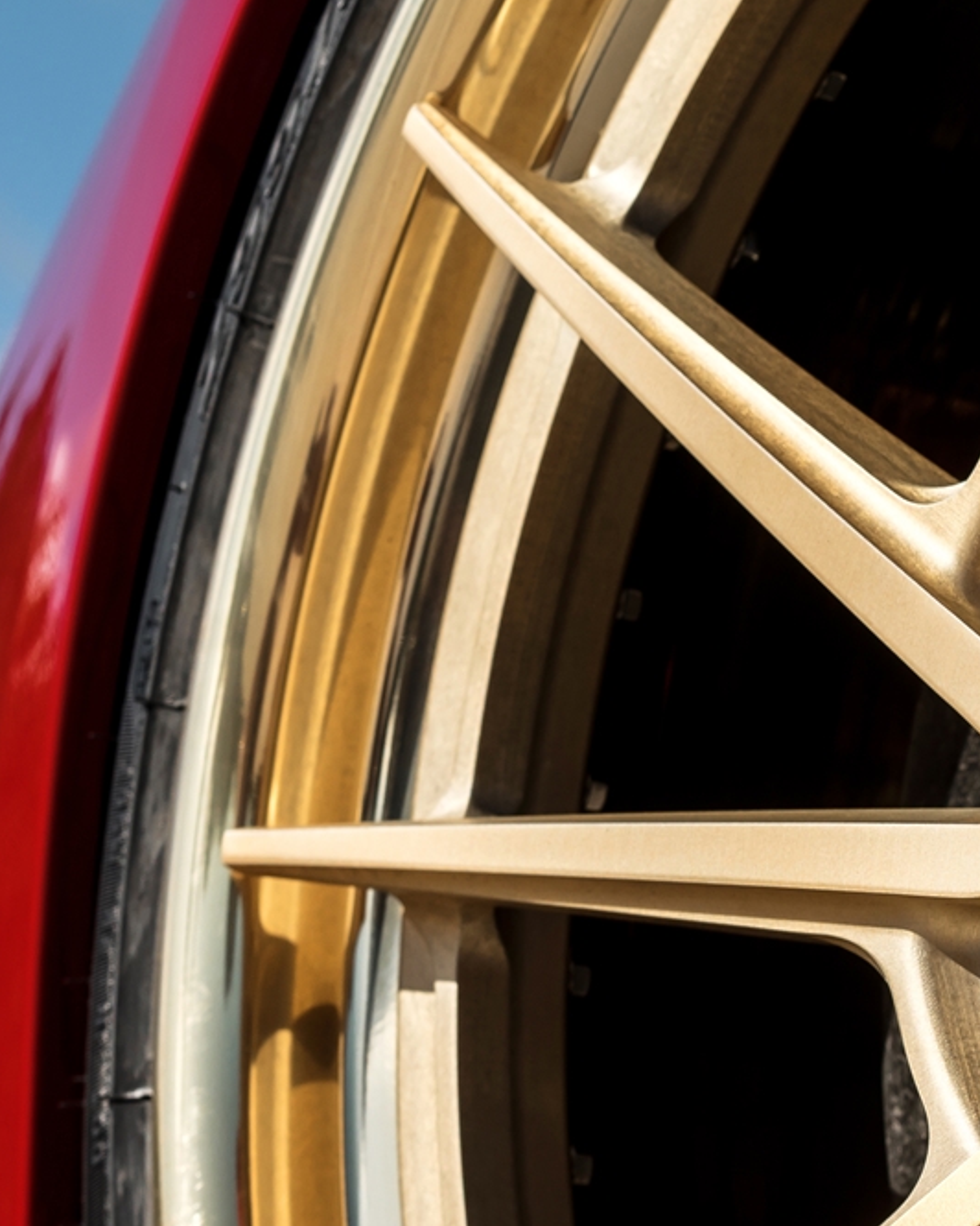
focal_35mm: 149
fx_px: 5402
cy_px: 676
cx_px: 1148
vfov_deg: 12.9
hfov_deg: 10.2
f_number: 8
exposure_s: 1/200
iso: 80
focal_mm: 55
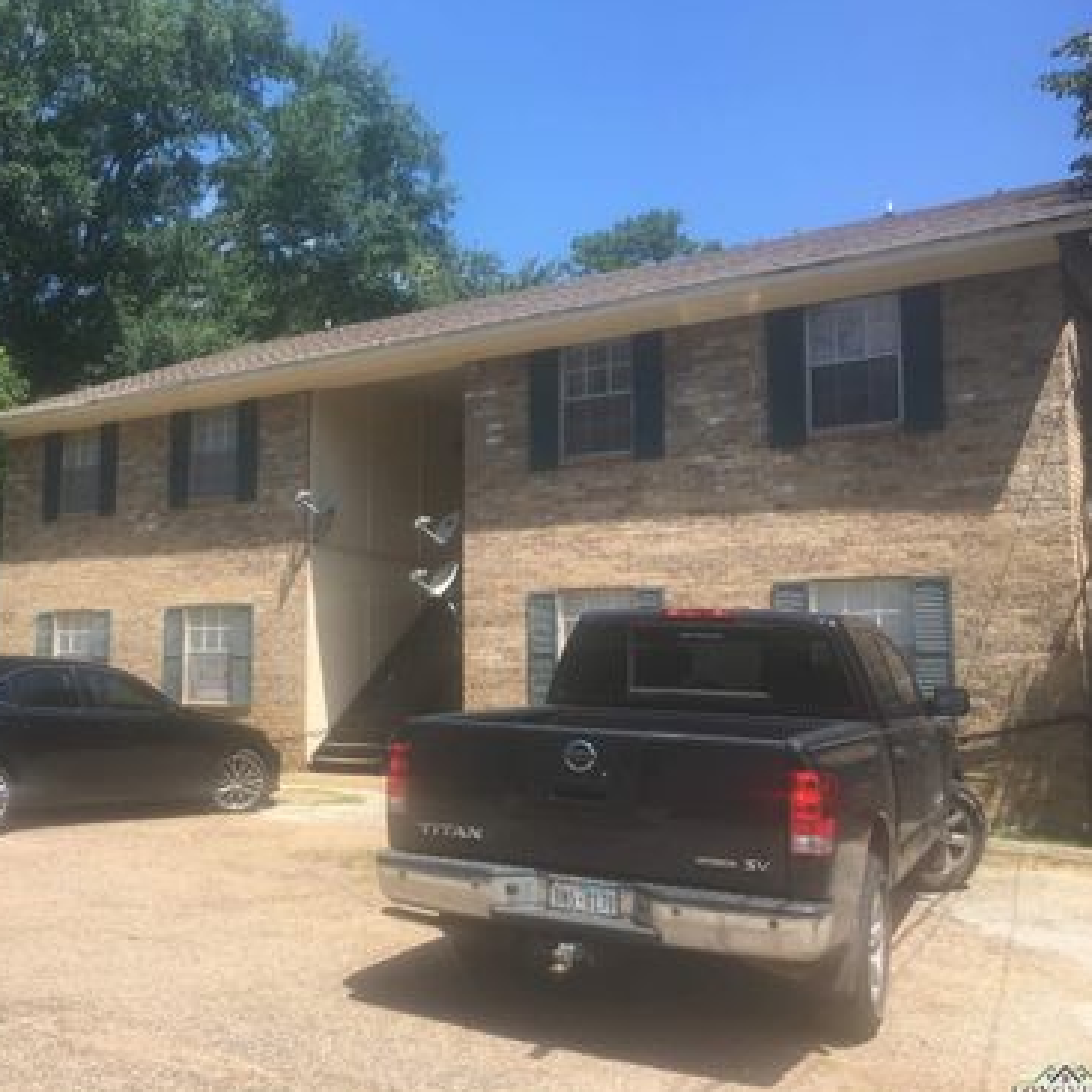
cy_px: 547
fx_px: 1249
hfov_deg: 46.5
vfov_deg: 47.2
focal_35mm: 35
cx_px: 373
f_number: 2.2
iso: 25
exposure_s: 1/810
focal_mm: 4.15
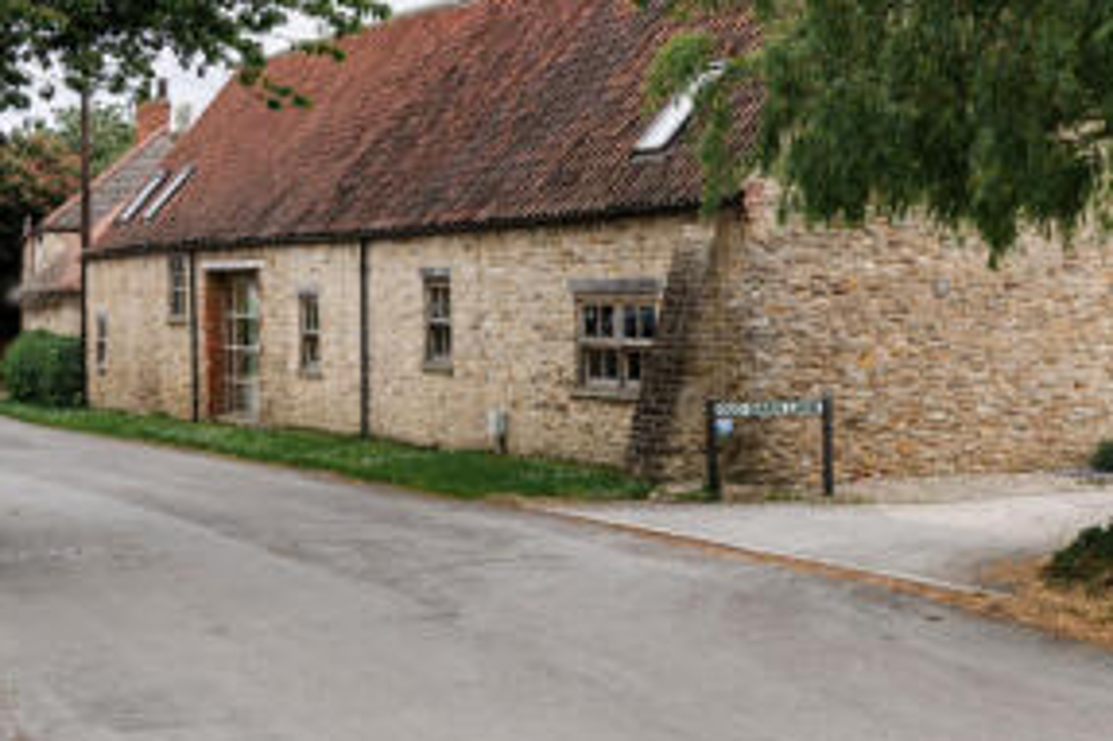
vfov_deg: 21.4
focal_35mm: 63
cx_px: 818
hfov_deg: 31.4
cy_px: 200
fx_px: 1947
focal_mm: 38
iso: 200
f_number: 7.1
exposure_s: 1/400
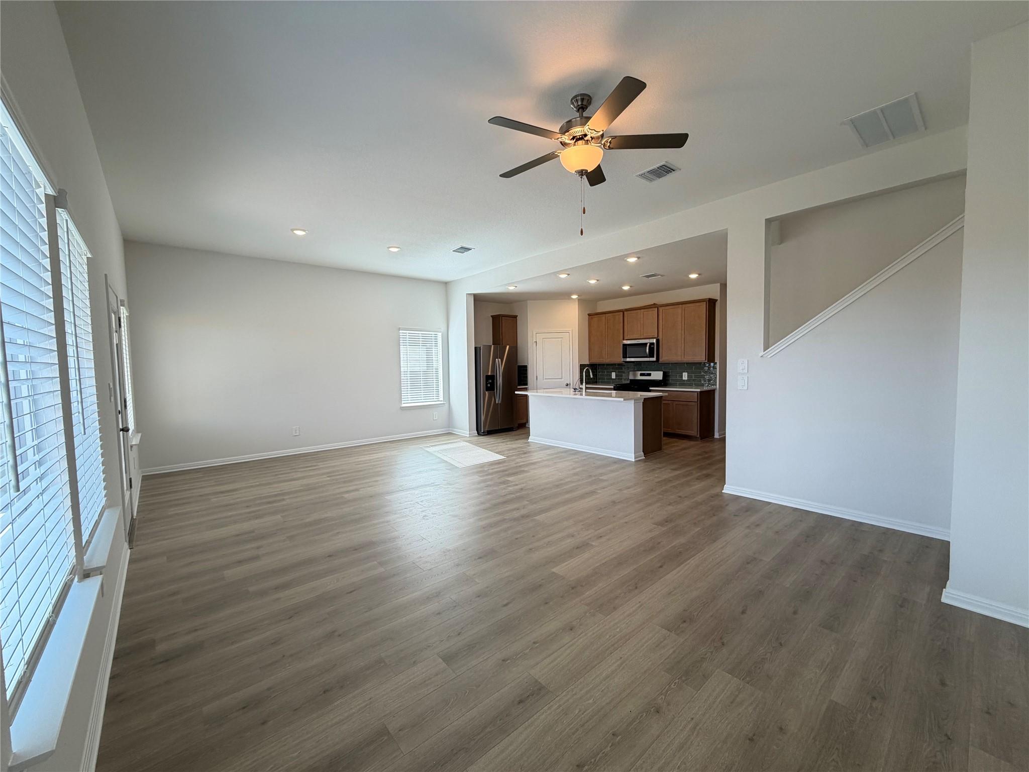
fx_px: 416
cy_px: 386
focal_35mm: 14
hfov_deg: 102.1
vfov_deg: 85.7
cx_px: 514
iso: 64
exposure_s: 1/120
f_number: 2.2
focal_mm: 2.22
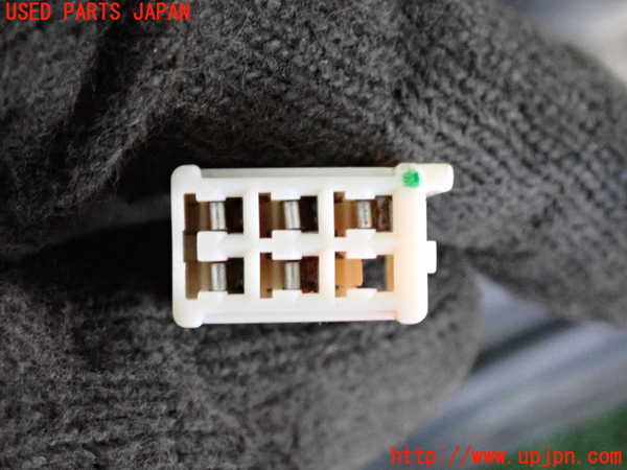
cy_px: 235
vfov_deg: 14.8
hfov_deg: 19.6
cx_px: 314
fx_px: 1811
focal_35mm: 100
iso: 3200
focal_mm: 18
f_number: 4.9
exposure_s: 1/125
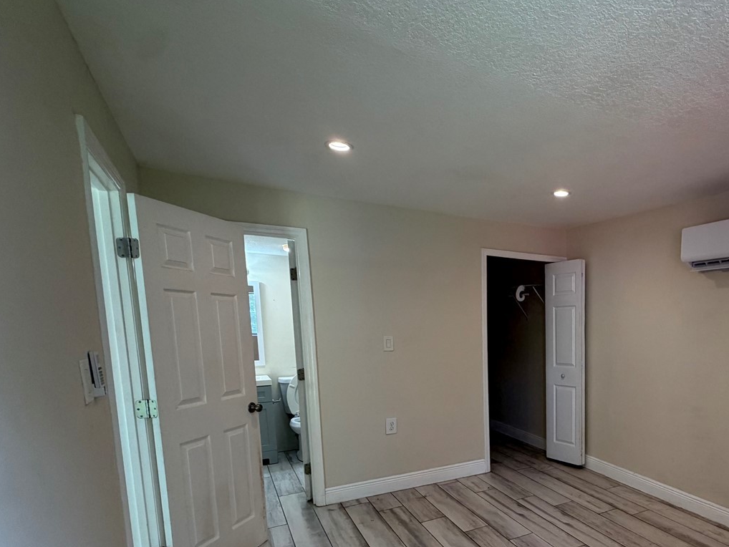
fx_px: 463
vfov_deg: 58.9
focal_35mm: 22
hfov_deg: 71.8
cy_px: 388
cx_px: 536
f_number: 2.2
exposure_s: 1/60
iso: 200
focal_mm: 2.22
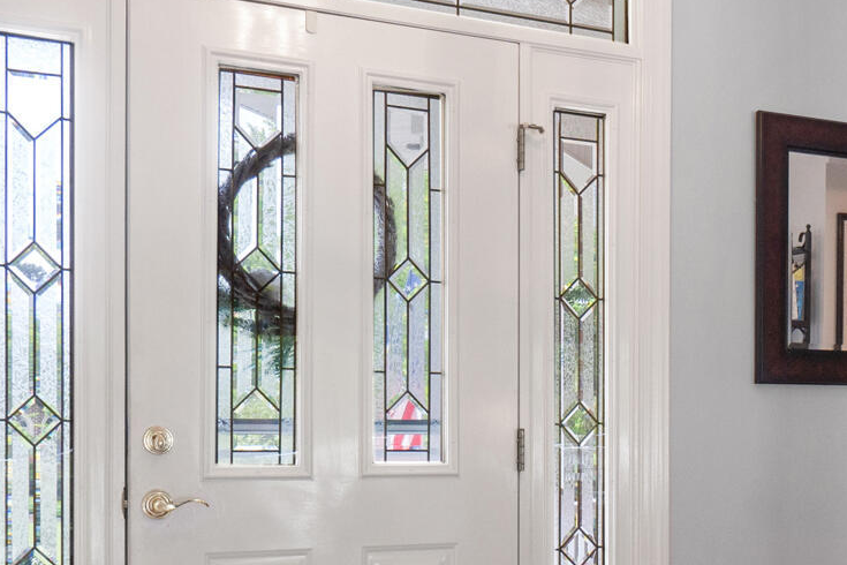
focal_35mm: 51
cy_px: 438
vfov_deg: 26.1
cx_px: 614
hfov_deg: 38.1
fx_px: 1200
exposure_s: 1/2
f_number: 8
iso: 250
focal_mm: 10
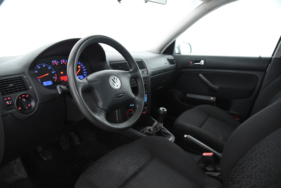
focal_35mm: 24
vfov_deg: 53.2
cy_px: 94
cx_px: 140
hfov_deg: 73.7
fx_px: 187
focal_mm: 24
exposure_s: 1/20
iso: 4000
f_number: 4
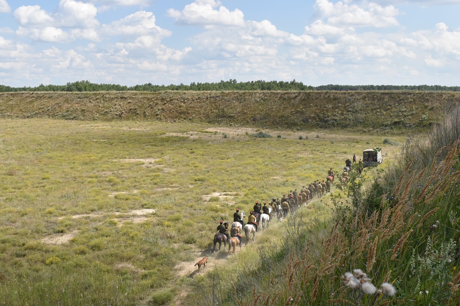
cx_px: 230
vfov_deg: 29.8
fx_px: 575
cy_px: 153
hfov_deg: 43.6
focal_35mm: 45
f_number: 16
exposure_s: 1/800
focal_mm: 30
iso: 800
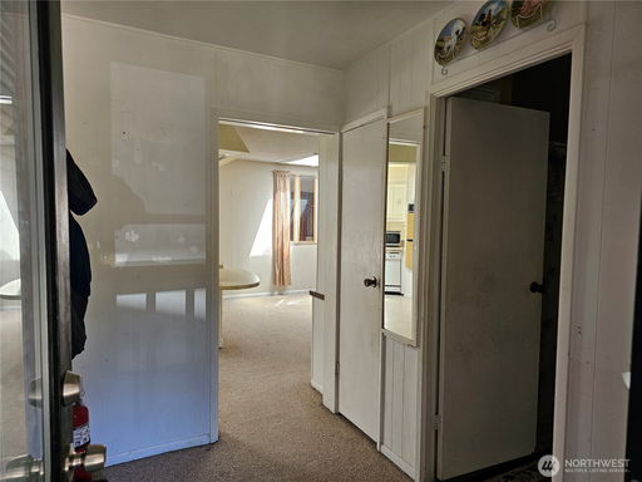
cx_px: 321
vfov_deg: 58.9
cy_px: 241
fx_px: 427
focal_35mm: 23
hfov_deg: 73.9
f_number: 1.7
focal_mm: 6.3
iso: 64
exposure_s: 1/100
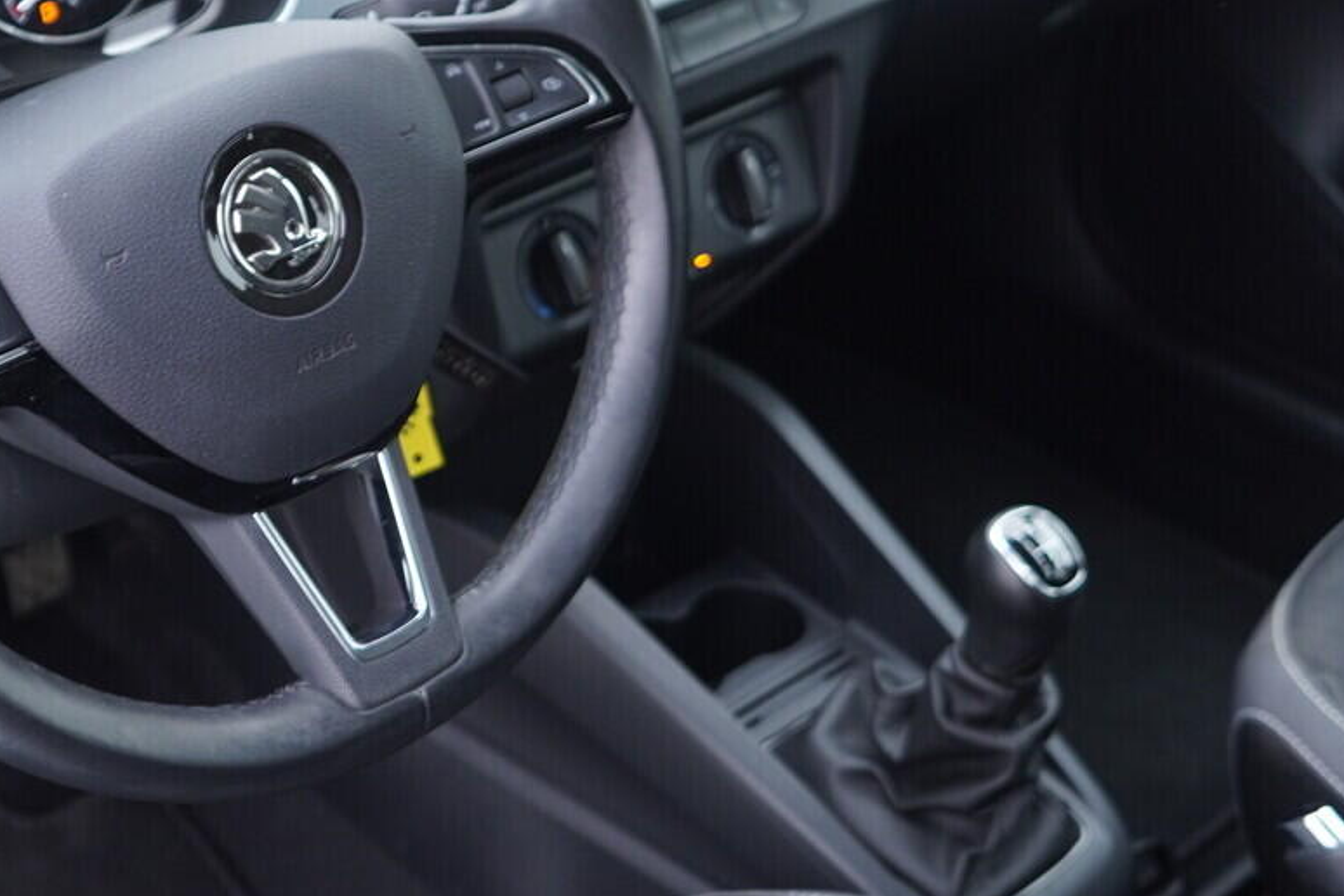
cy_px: 304
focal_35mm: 67
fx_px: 2501
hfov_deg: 29.6
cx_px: 325
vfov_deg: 20.2
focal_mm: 24
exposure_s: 1/40
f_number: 2.8
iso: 320
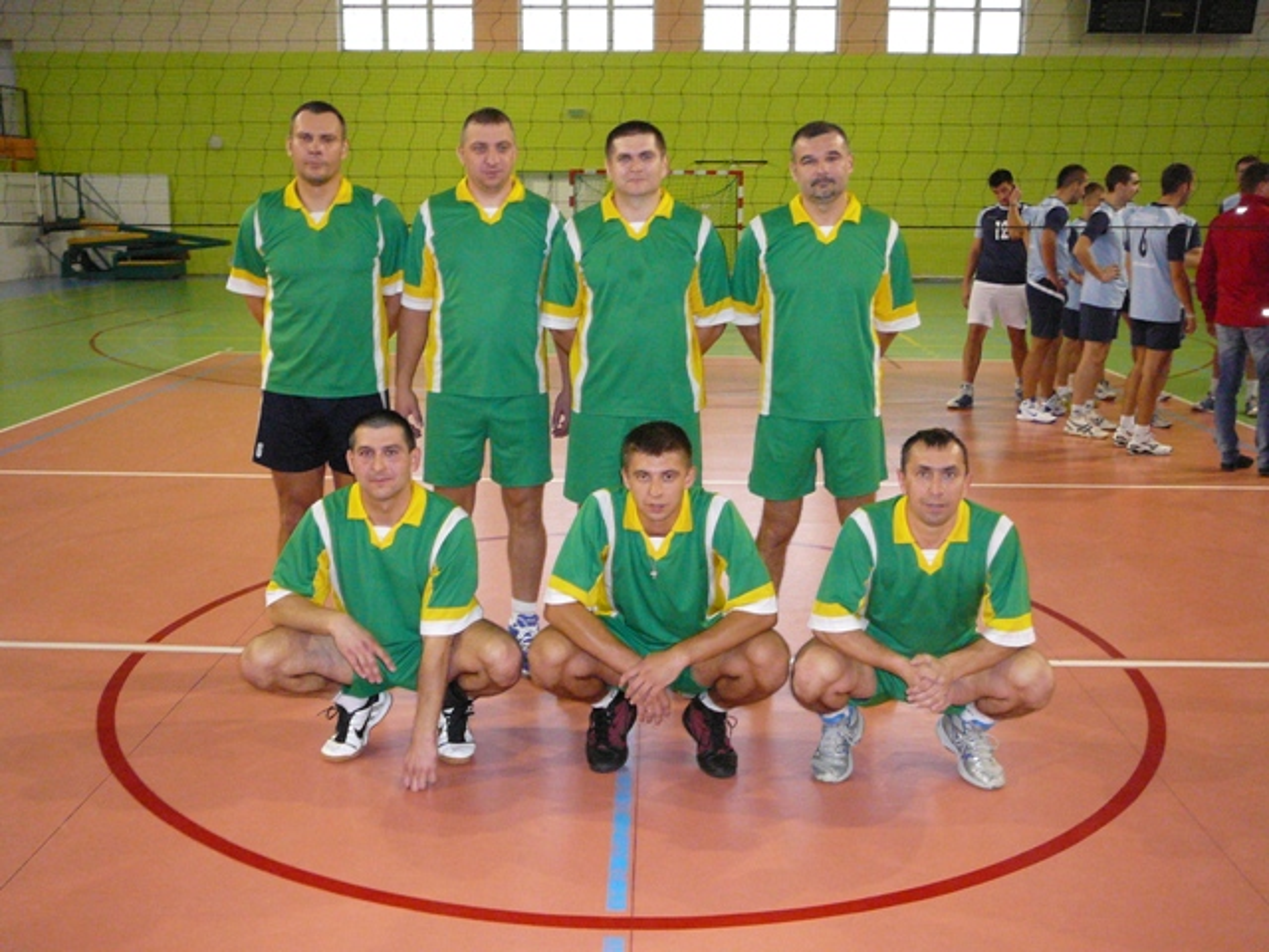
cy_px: 476
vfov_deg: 40.7
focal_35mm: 35
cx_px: 634
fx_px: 1283
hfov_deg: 52.6
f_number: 2.8
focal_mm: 5.2
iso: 400
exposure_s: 1/30
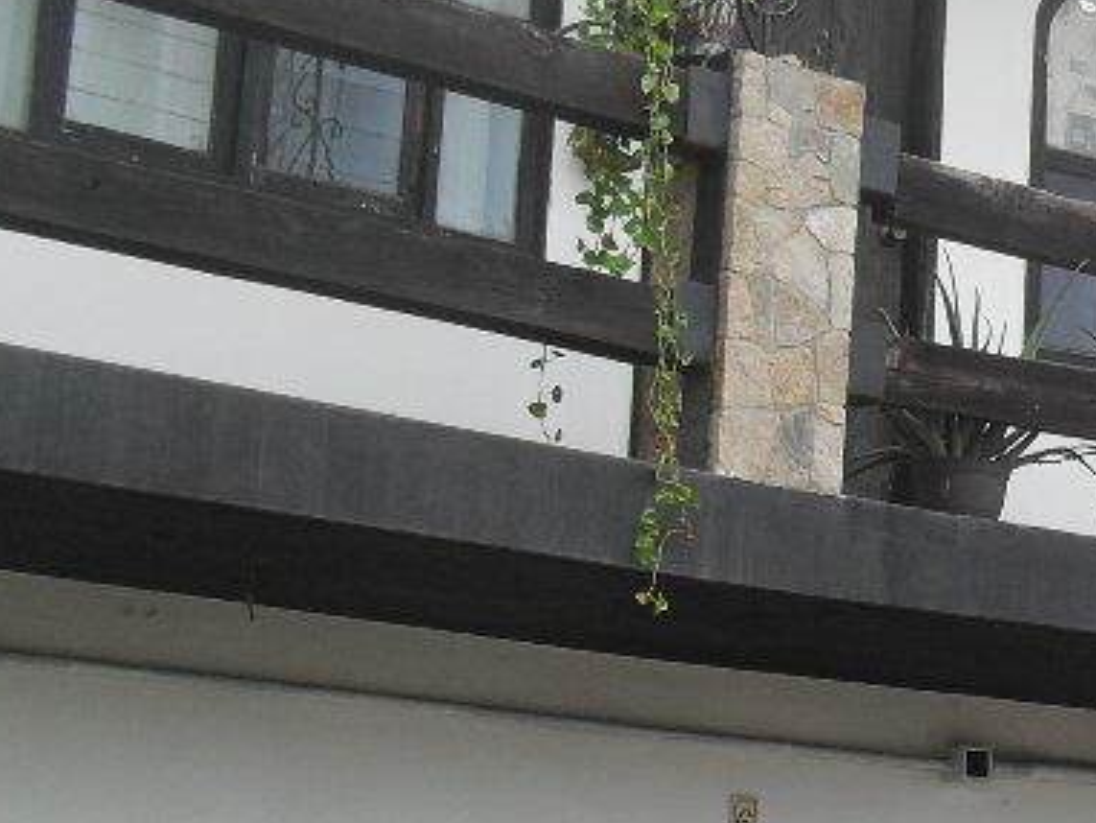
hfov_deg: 19.2
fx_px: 2977
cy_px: 604
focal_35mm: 94
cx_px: 1435
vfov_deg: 15.7
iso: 100
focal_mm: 6.3
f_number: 3.2
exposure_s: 1/180
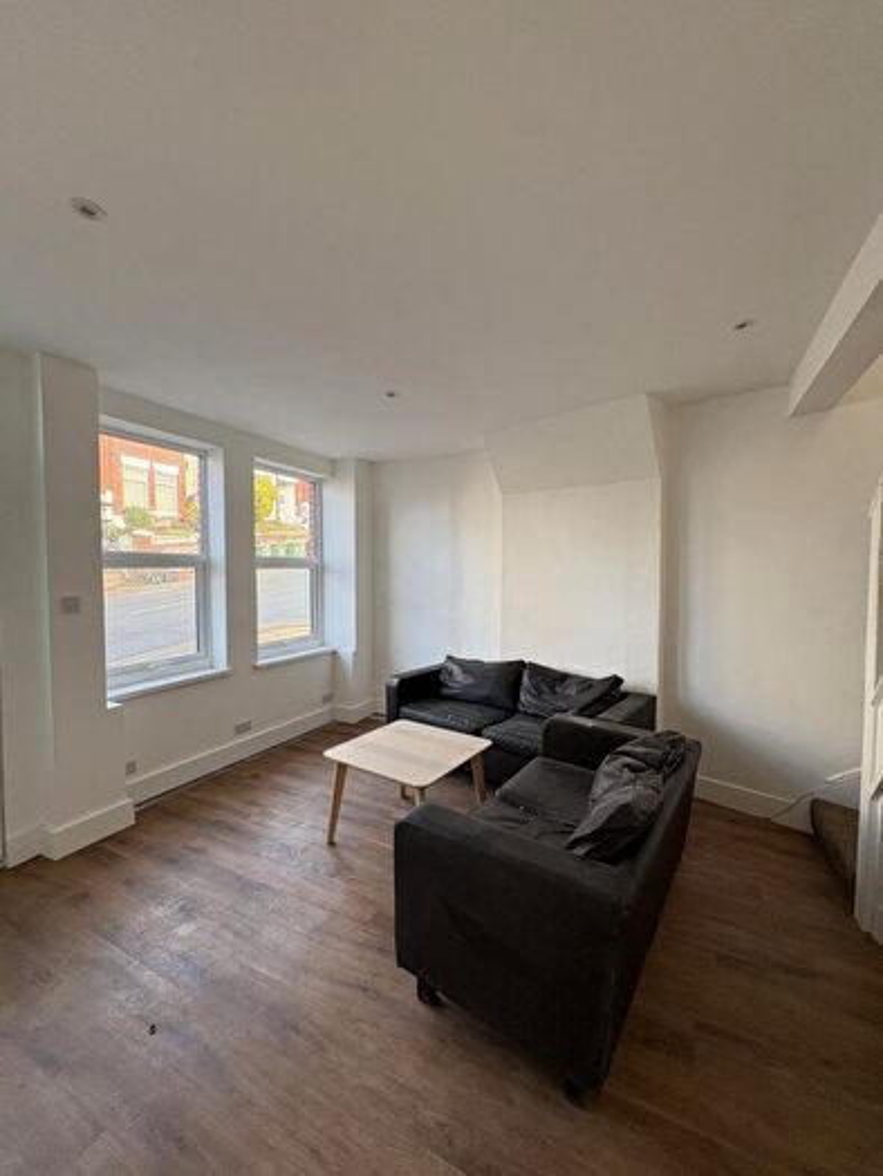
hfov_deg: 85.7
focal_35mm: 14
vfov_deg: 102.1
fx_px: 476
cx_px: 442
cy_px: 588
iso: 64
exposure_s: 1/99
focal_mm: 2.22
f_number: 2.2
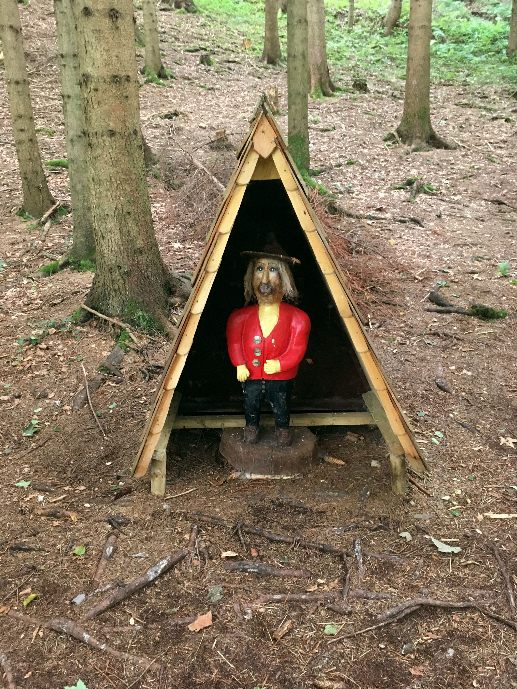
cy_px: 344
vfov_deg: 61.7
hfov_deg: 48.2
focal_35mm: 29
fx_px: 577
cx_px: 258
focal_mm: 4.15
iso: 200
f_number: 2.2
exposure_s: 1/25
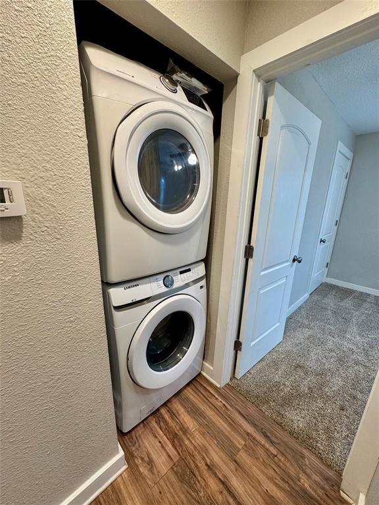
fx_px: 204
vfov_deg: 102.1
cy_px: 252
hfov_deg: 85.7
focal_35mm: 14
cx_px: 190
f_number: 2.2
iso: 200
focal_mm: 2.22
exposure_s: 1/60
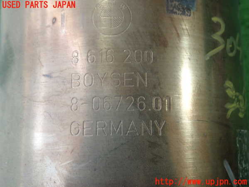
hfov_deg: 43.9
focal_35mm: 43
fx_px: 309
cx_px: 124
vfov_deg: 33.6
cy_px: 94
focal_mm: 7.86
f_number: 2.9
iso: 200
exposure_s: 1/60
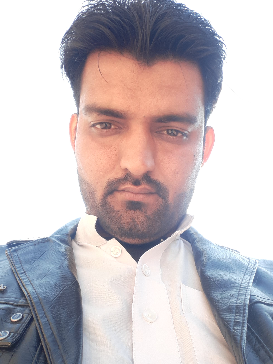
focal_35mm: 31
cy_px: 182
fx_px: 326
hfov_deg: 45.4
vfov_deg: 58.4
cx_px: 136
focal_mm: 2.61
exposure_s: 1/163
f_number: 2
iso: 40
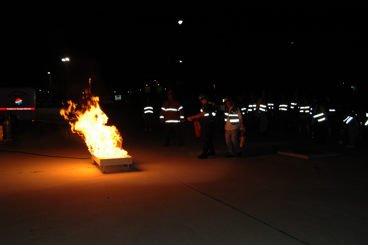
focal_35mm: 36
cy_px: 122
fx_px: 368
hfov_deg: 53.2
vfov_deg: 36.8
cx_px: 184
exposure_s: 1/80
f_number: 4
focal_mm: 24
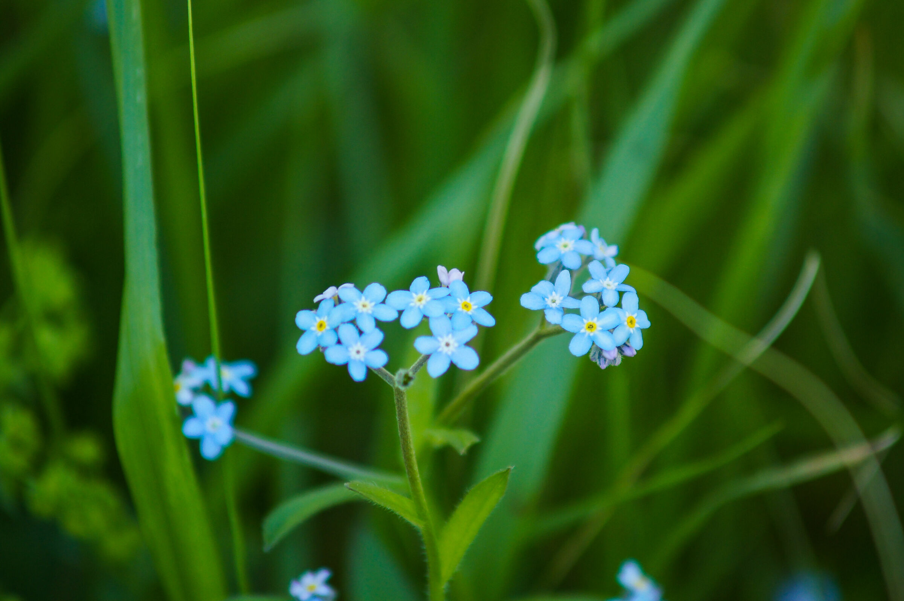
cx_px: 452
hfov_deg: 6.9
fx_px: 7526
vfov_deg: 4.6
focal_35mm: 300
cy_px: 300
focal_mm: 200
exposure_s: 1/320
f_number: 4
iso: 320
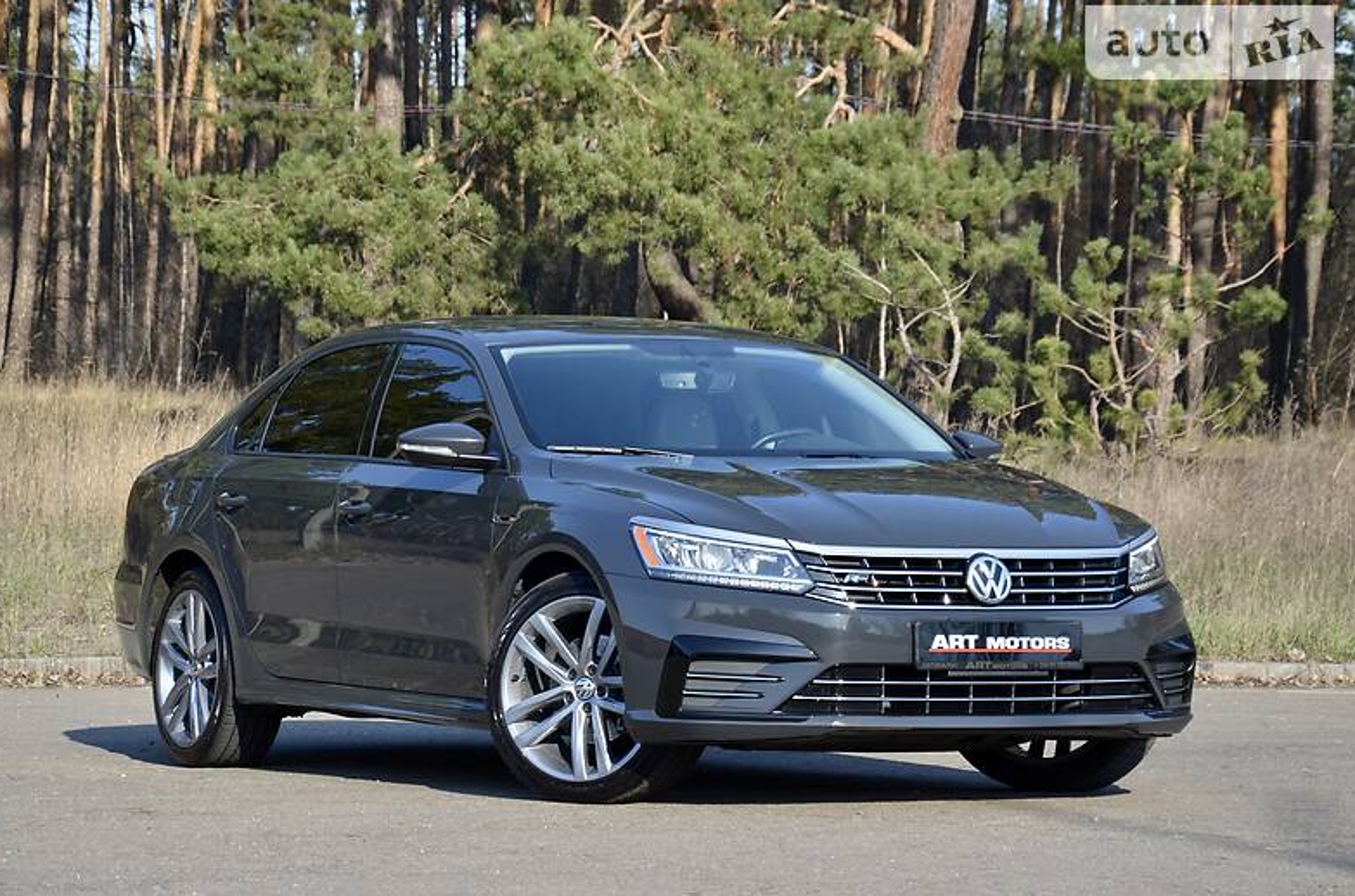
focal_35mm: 138
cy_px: 443
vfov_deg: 9.9
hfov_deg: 14.9
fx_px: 5182
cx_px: 668
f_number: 8
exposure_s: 1/250
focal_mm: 90
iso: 180
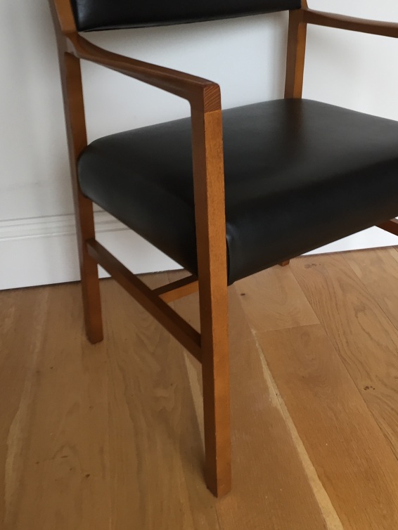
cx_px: 264
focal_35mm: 41
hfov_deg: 34.8
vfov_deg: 45.2
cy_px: 184
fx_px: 628
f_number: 2.2
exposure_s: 1/33
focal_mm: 4.15
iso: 80
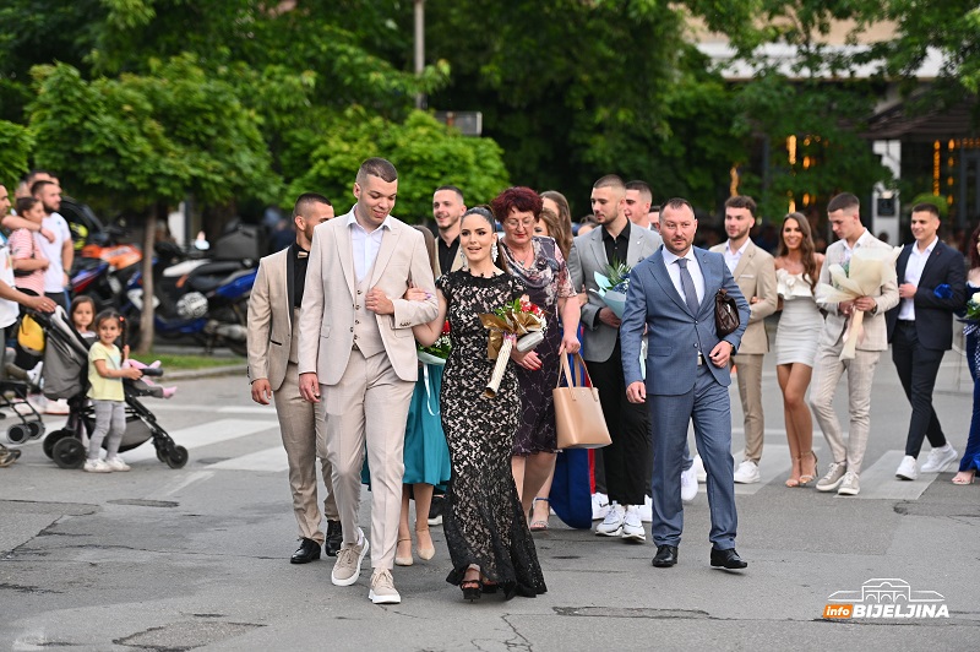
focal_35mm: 116
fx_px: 3155
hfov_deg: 17.7
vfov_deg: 11.8
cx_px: 490
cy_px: 326
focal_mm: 116
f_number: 2.8
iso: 800
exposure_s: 1/800
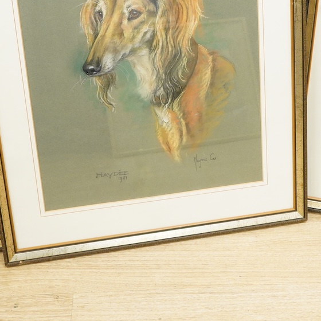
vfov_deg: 23.1
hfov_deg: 23.6
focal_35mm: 73
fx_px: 766
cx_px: 208
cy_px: 37
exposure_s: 1/100
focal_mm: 28
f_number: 5
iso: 2500
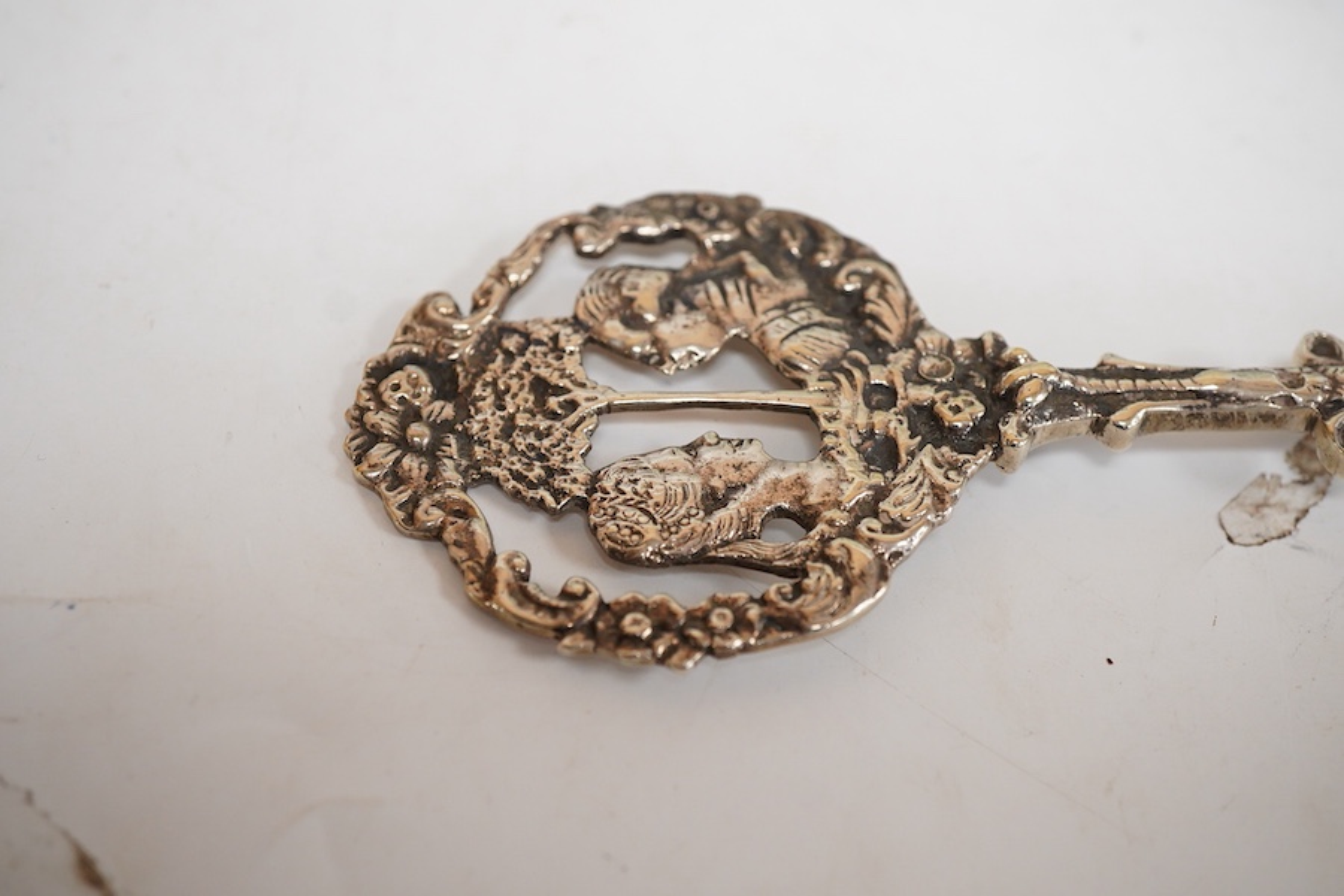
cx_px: 672
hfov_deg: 43.6
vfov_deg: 29.9
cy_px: 448
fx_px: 1680
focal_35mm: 45
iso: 1250
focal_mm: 30
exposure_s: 1/125
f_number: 8
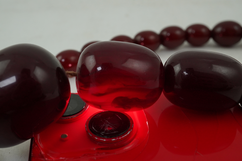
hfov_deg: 43.6
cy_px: 80
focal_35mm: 45
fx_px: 302
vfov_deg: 29.9
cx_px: 121
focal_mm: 30
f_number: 18
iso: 2500
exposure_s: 1/160
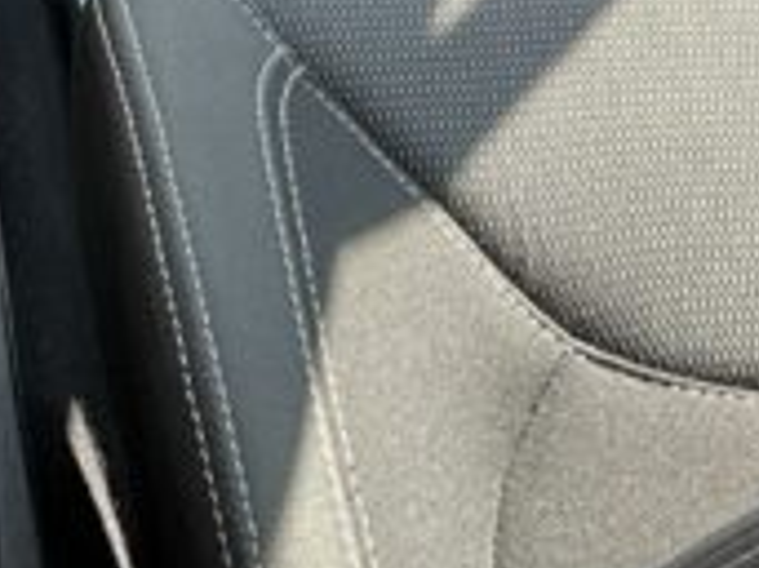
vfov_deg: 10.1
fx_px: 2980
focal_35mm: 136
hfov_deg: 13.7
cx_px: -355
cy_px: -546
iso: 32
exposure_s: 1/122
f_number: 1.8
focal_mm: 3
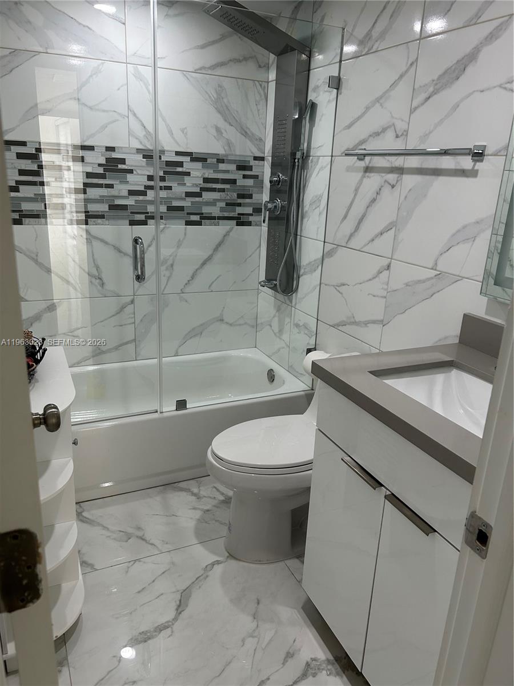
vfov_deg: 67.3
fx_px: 515
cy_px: 343
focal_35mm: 26
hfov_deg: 53.1
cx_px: 257
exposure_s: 1/120
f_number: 1.5
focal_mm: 5.7
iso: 80
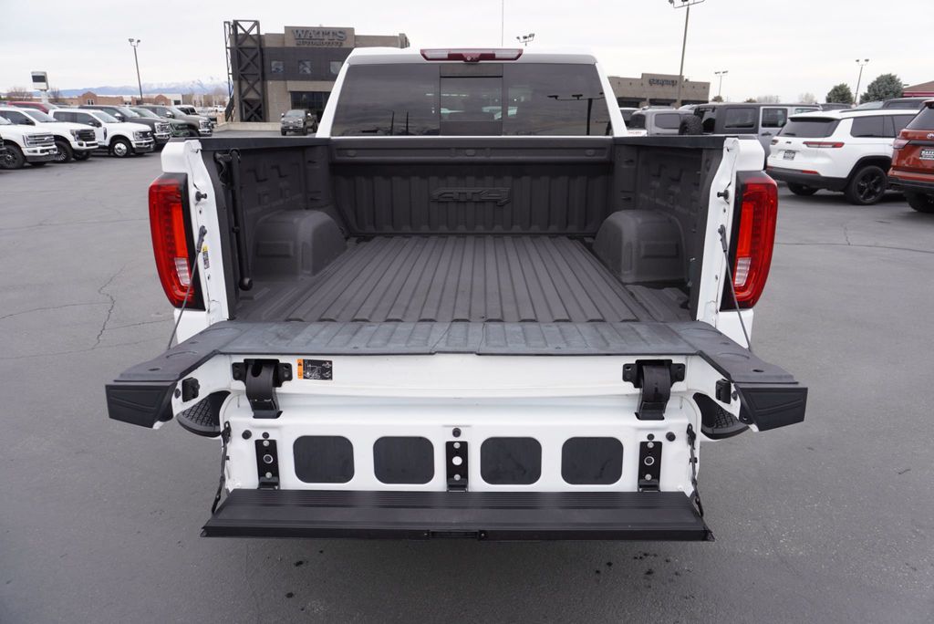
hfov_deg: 73.7
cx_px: 467
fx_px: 623
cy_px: 312
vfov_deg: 53.2
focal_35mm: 24
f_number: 4.5
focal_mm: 16
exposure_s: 1/100
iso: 100
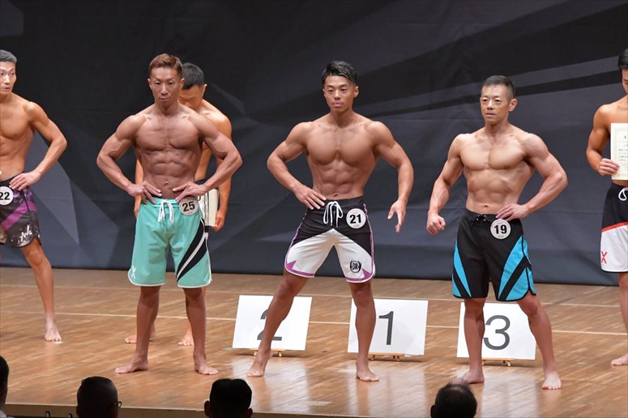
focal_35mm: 255
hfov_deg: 8.1
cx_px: 314
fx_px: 4446
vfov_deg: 5.4
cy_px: 209
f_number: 5.6
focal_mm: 170
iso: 8000
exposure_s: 1/400
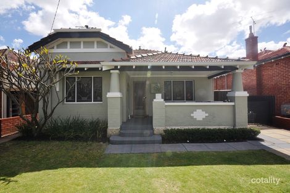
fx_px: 121
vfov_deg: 77.3
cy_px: 96
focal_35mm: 15
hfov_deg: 100.4
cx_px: 145
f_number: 14
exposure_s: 1/200
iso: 200
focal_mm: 10
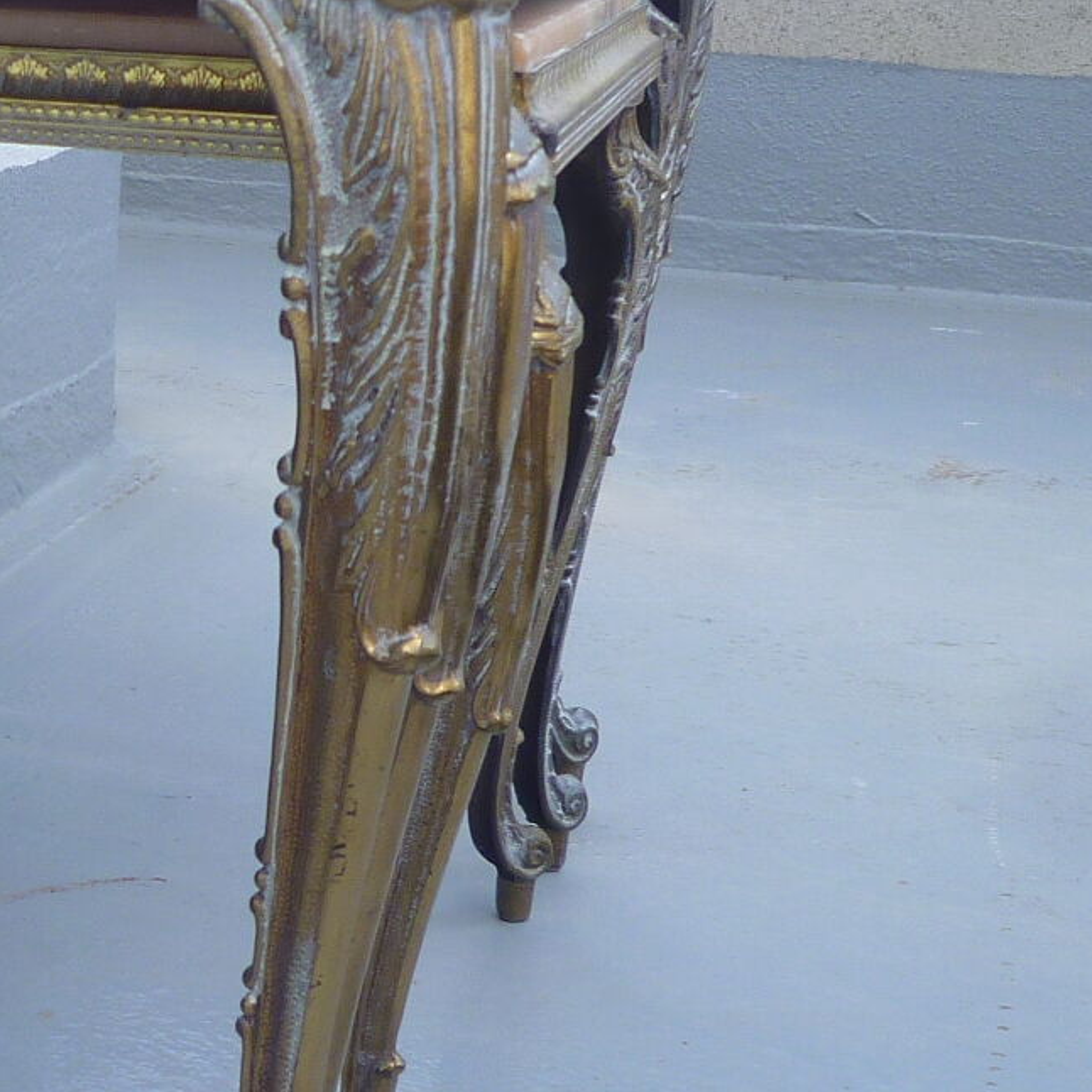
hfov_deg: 22.0
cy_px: 593
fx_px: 2498
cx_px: -355
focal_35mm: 70
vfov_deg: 24.6
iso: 80
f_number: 3.2
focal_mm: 4.5
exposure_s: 1/100
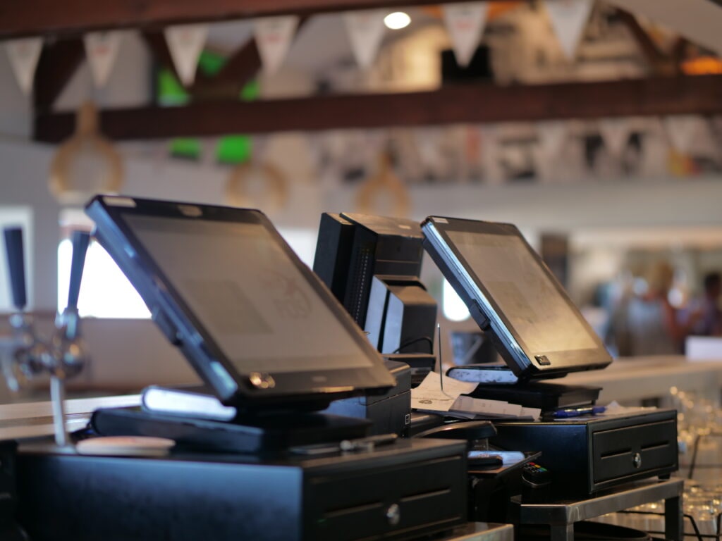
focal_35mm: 86
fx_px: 1794
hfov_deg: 22.8
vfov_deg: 17.2
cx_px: 361
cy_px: 270
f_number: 1.2
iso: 125
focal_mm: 43
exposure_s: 1/80
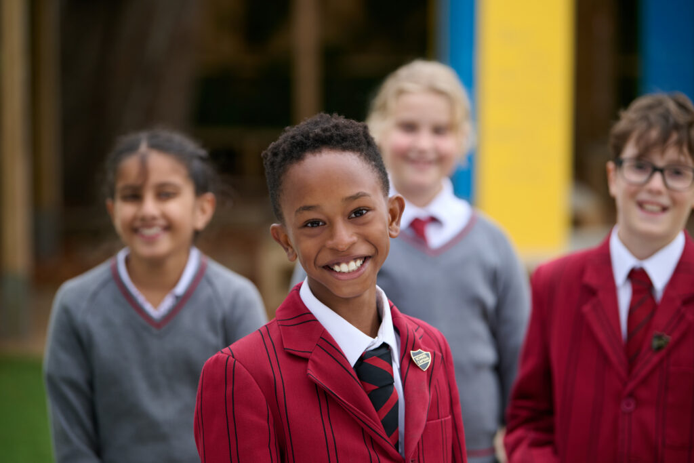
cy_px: 232
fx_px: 2352
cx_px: 347
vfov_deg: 11.2
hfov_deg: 16.8
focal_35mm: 122
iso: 400
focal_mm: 122
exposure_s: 1/500
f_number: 3.2
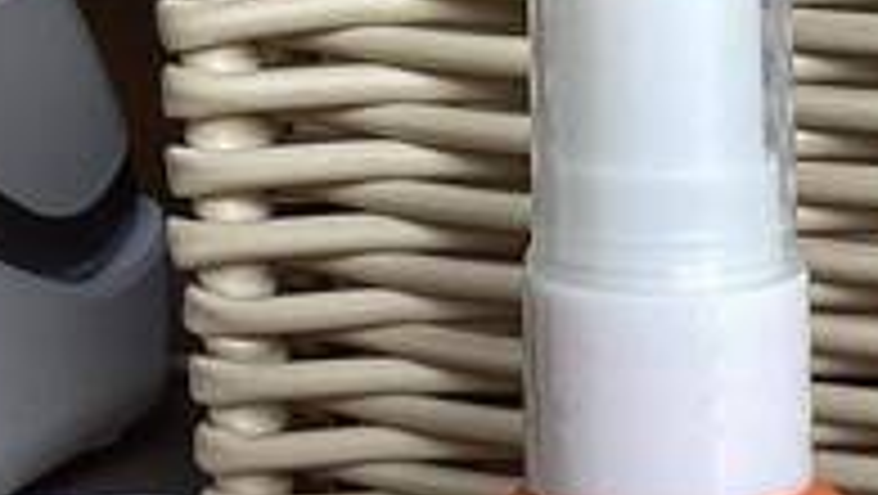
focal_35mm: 104
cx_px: 873
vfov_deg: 11.3
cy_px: 711
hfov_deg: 19.9
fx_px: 2423
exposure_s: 1/100
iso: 64
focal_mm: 3.3
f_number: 2.4
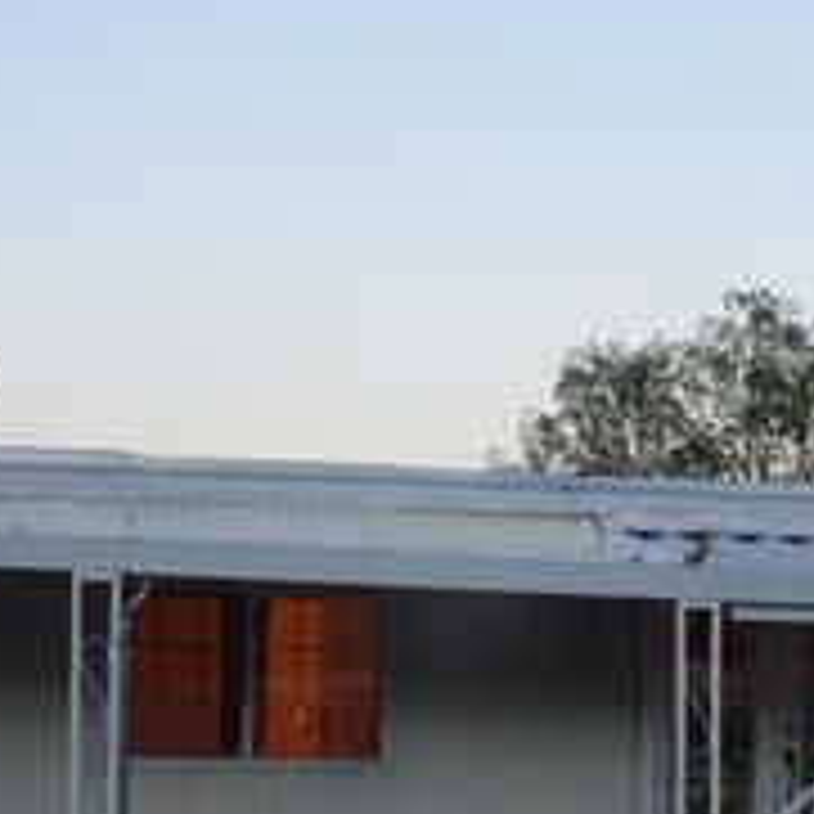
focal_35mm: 100
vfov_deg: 17.3
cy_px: 650
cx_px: 477
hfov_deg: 17.4
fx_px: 2660
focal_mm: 7.05
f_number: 4
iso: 320
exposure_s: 1/50
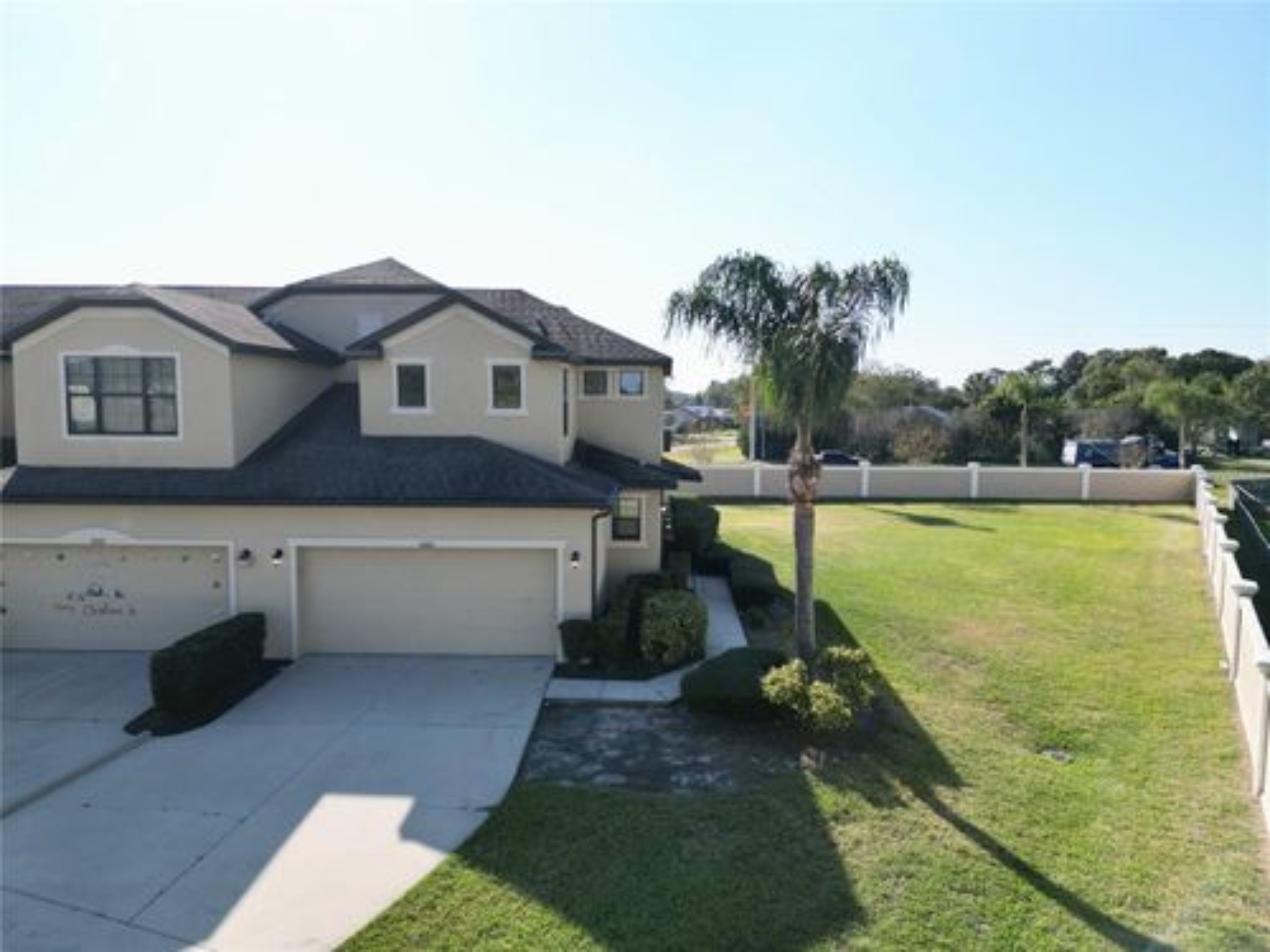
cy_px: 476
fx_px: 881
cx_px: 635
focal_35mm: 24
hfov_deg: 71.6
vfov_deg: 56.8
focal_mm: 6.72
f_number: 1.7
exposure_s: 1/2500
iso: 100
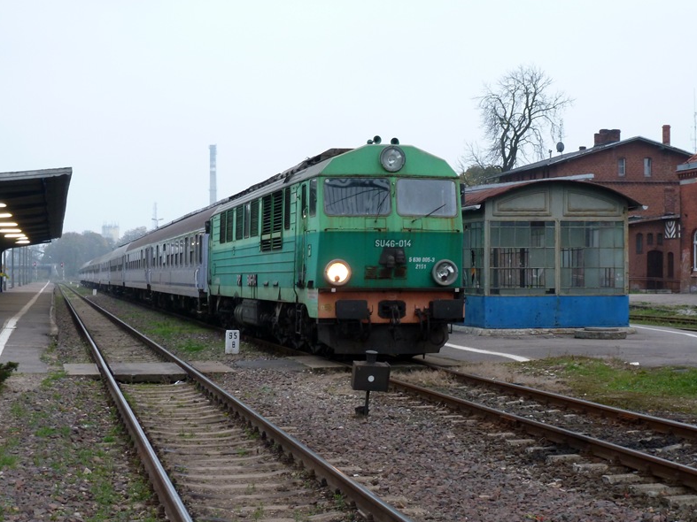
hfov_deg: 31.2
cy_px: 265
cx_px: 345
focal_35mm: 62
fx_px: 1248
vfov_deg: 23.6
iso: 200
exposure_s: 1/15
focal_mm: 10.9
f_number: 4.5
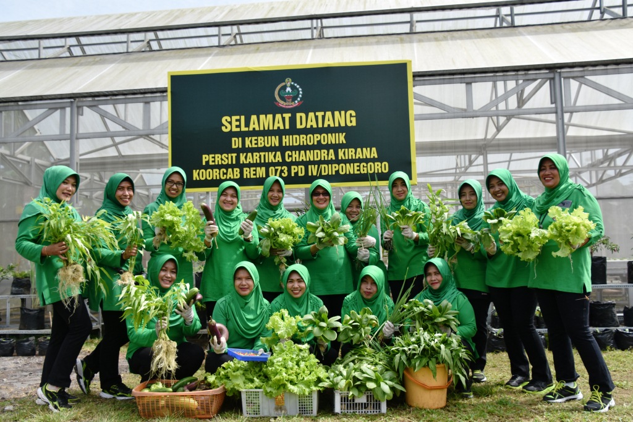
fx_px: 580
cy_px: 211
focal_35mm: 33
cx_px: 316
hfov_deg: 57.2
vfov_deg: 40.0
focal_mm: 22
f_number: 8
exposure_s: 1/500
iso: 250
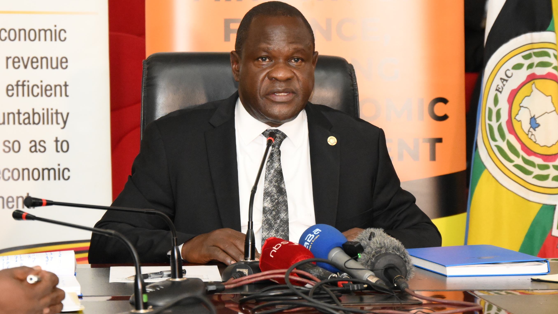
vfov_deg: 7.0
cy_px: 136
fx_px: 2560
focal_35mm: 173
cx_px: 279
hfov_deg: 12.4
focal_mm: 110
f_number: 6.3
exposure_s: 1/160
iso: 6400
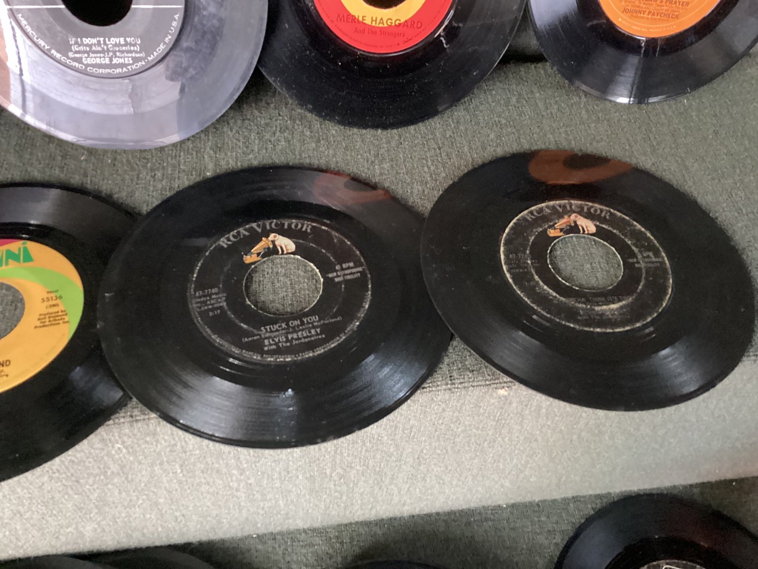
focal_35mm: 31
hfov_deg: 58.3
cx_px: 379
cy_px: 284
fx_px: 679
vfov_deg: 45.4
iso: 800
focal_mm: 3.3
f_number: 2.4
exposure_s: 1/20
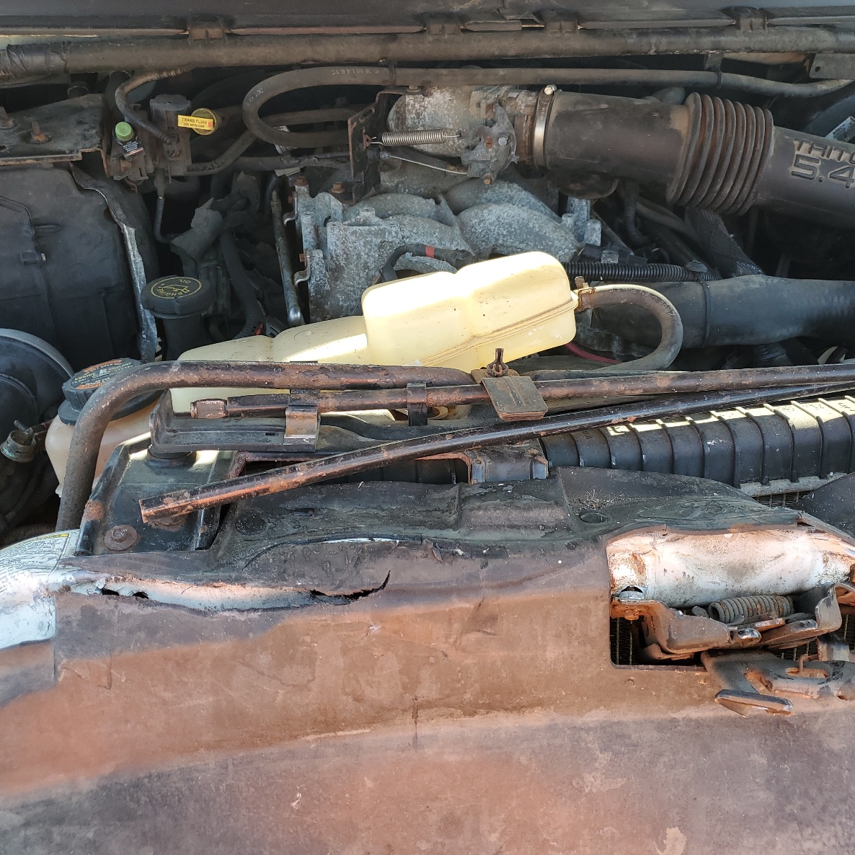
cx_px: 474
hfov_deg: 52.4
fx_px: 866
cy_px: 428
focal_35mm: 31
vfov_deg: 52.5
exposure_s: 1/244
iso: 50
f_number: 1.5
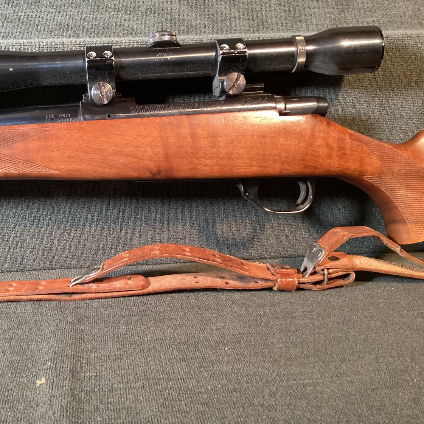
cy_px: 210
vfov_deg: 44.9
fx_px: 513
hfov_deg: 44.3
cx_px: 141
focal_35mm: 37
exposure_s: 1/30
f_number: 2.4
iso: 320
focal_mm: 3.3
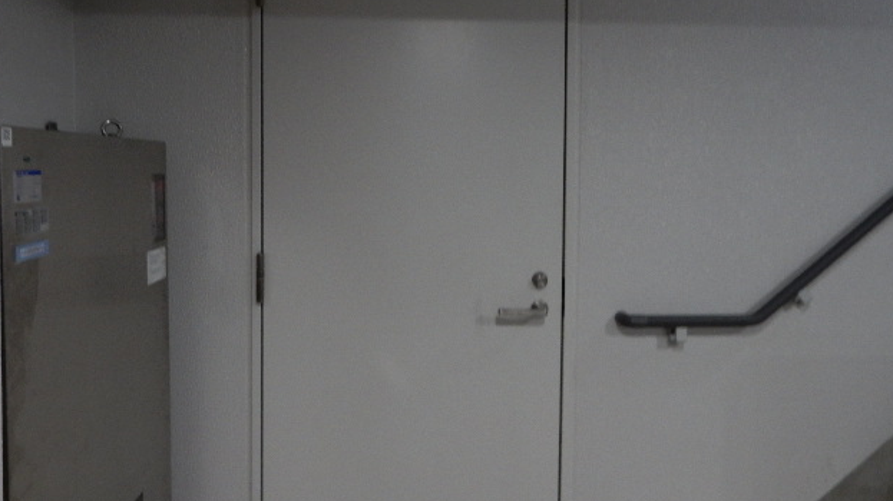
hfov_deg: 67.9
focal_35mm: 28
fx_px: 663
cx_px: 439
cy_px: 188
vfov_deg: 41.2
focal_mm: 4.5
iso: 400
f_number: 3.7
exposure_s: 1/13
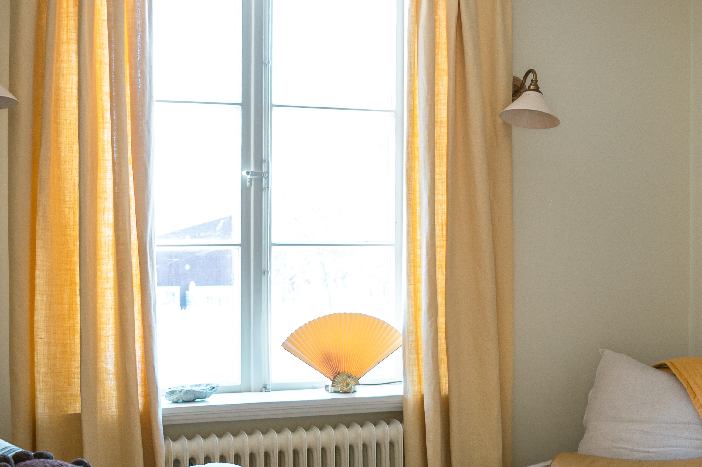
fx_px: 1325
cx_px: 628
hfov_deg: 28.6
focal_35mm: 68
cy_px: 401
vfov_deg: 19.7
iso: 500
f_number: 2.8
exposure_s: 1/125
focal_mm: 26
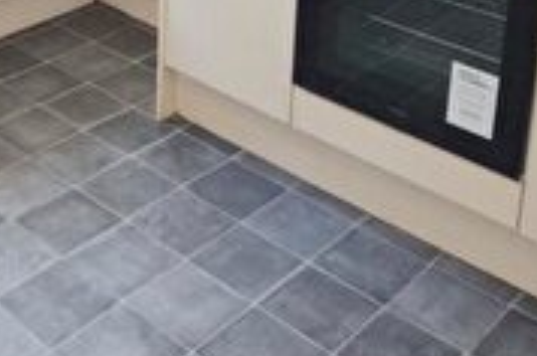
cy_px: -157
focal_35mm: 59
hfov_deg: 33.6
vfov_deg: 20.2
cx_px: 163
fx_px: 878
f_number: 3.5
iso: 400
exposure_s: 1/100
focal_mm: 10
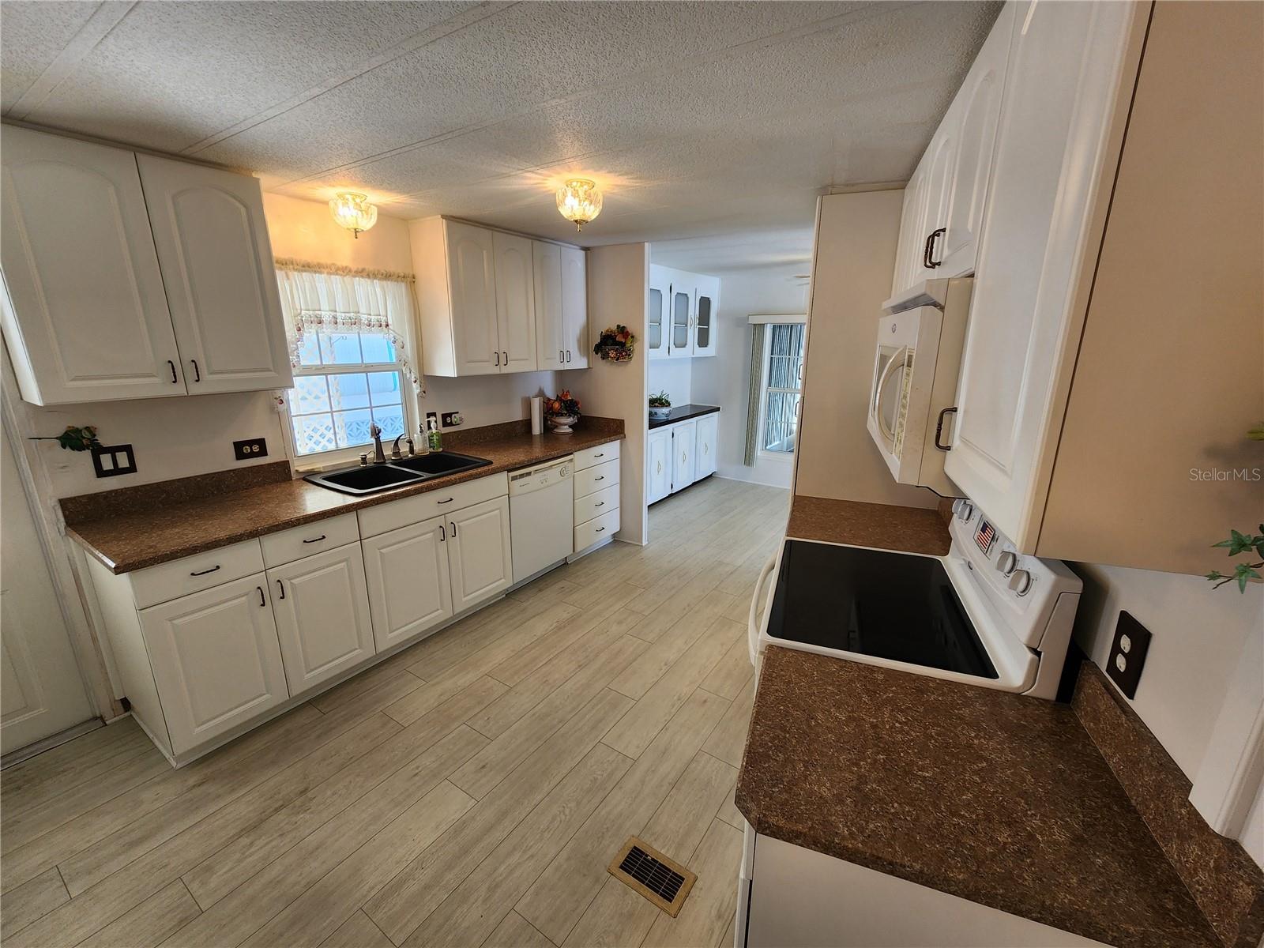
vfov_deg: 89.9
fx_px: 475
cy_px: 474
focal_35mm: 13
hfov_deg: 106.2
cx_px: 632
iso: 80
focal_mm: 2.2
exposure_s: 1/60
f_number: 2.2
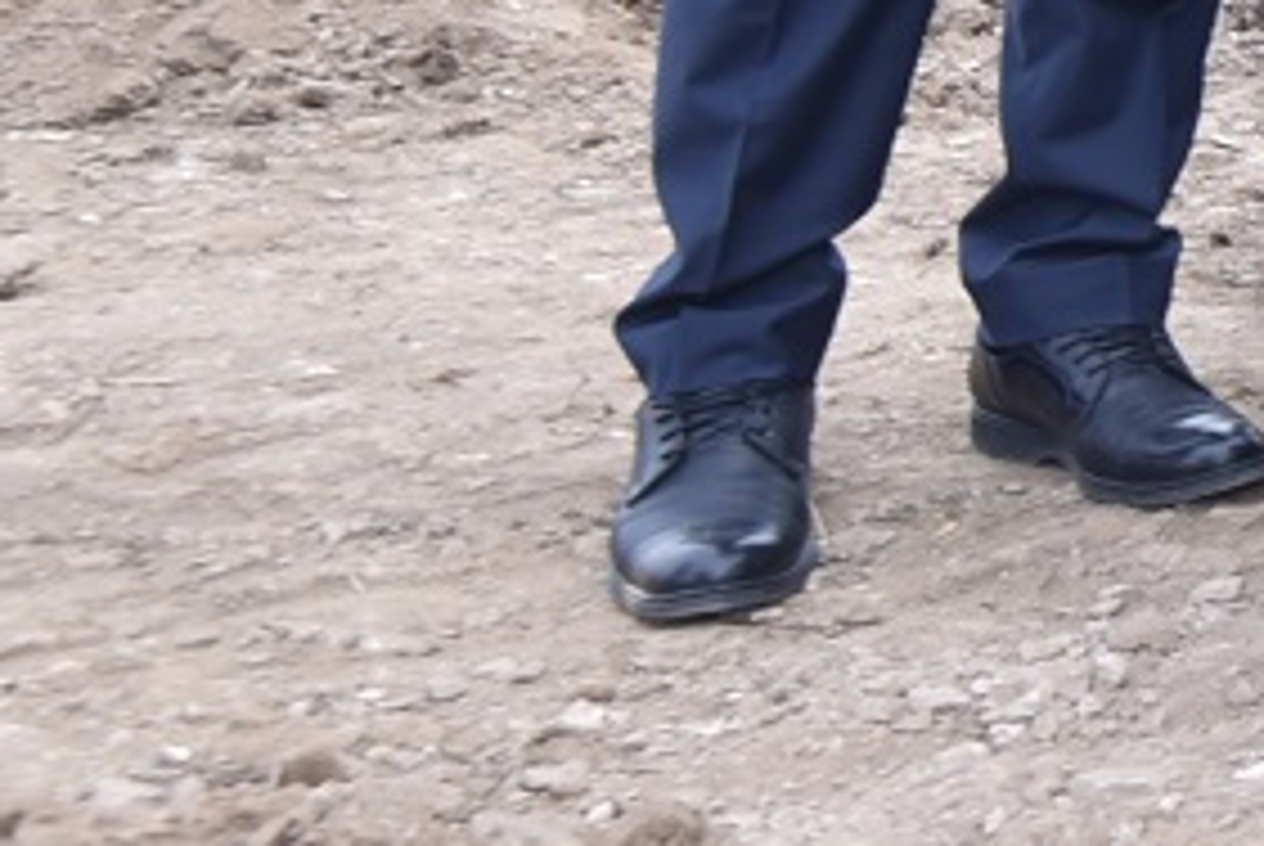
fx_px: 3374
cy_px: -358
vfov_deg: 13.6
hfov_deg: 13.4
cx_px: 3261
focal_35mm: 96
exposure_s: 1/80
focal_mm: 18
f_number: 6.3
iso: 160
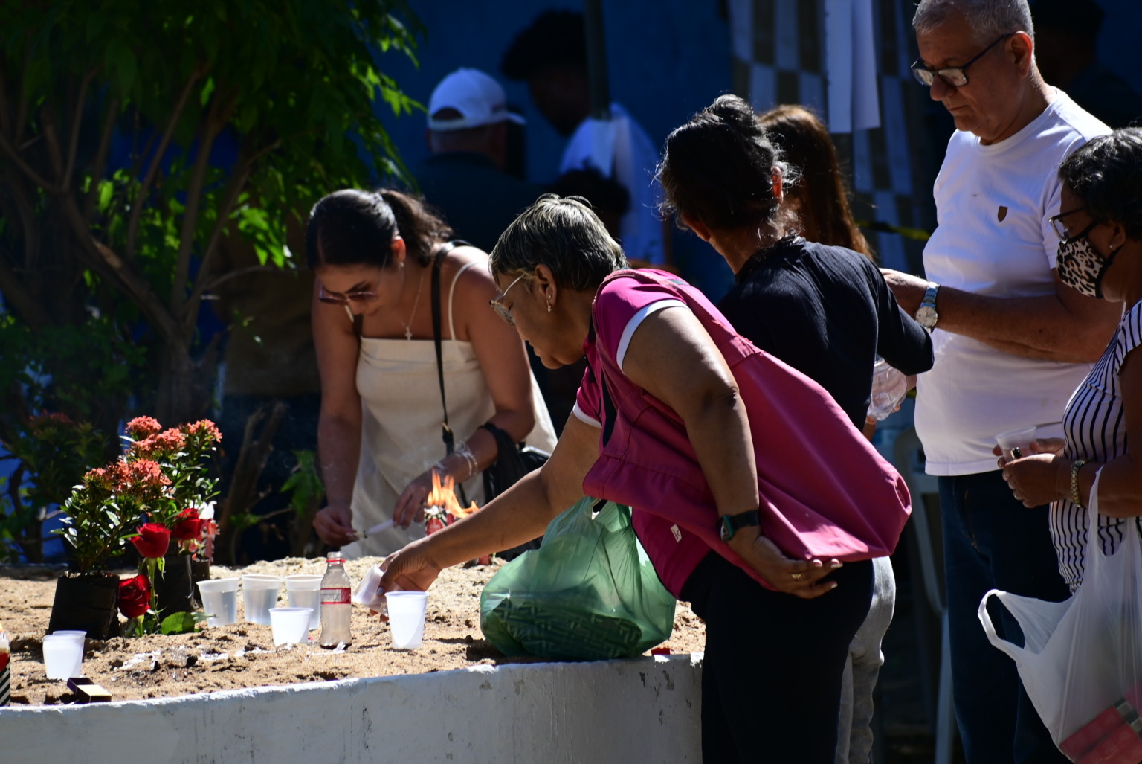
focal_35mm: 315
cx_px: 571
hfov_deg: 6.5
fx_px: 10001
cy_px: 382
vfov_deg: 4.4
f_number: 7.1
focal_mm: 210
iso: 160
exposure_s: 1/500
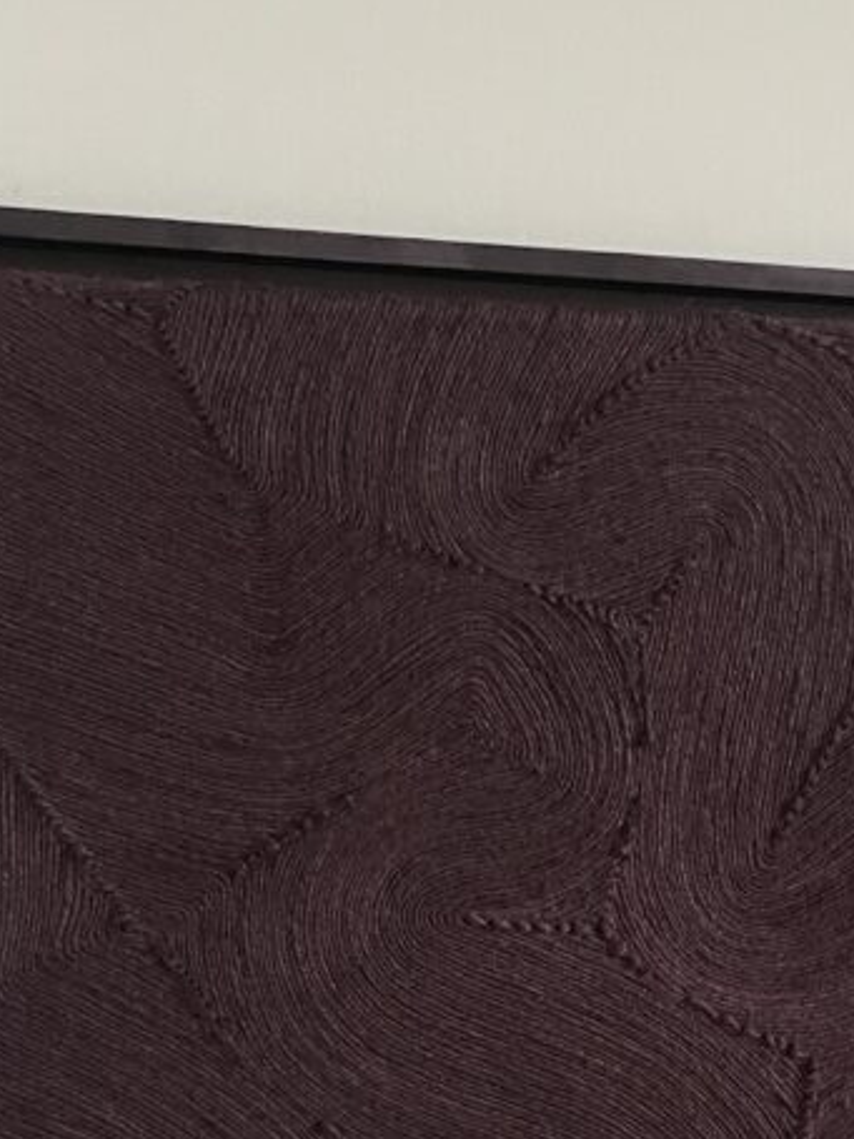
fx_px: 2007
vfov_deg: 30.4
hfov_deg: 23.8
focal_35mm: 61
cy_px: 1005
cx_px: 624
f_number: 1.6
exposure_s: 1/60
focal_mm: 4.2
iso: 500
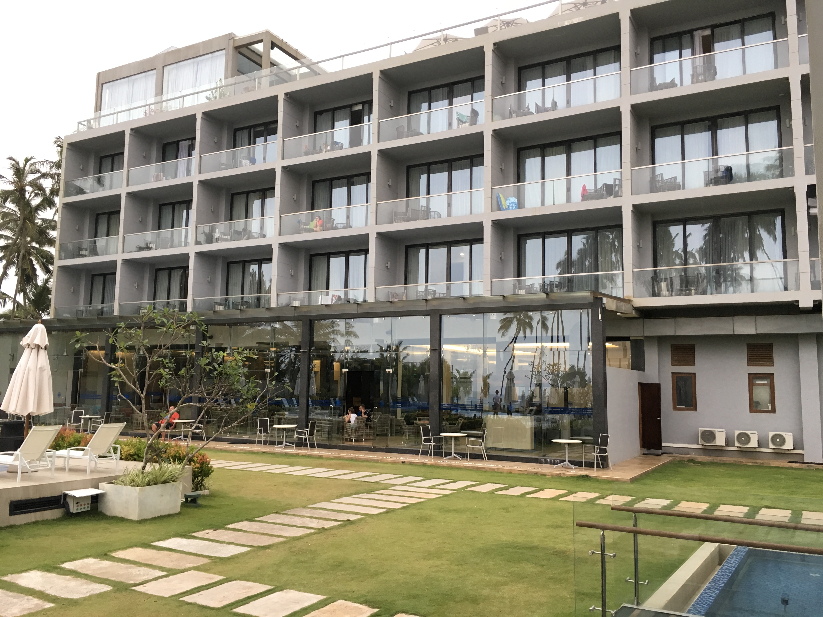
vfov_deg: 48.2
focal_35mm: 29
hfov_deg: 61.7
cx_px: 412
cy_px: 308
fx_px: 689
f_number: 2.2
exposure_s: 1/33
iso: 50
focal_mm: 4.15
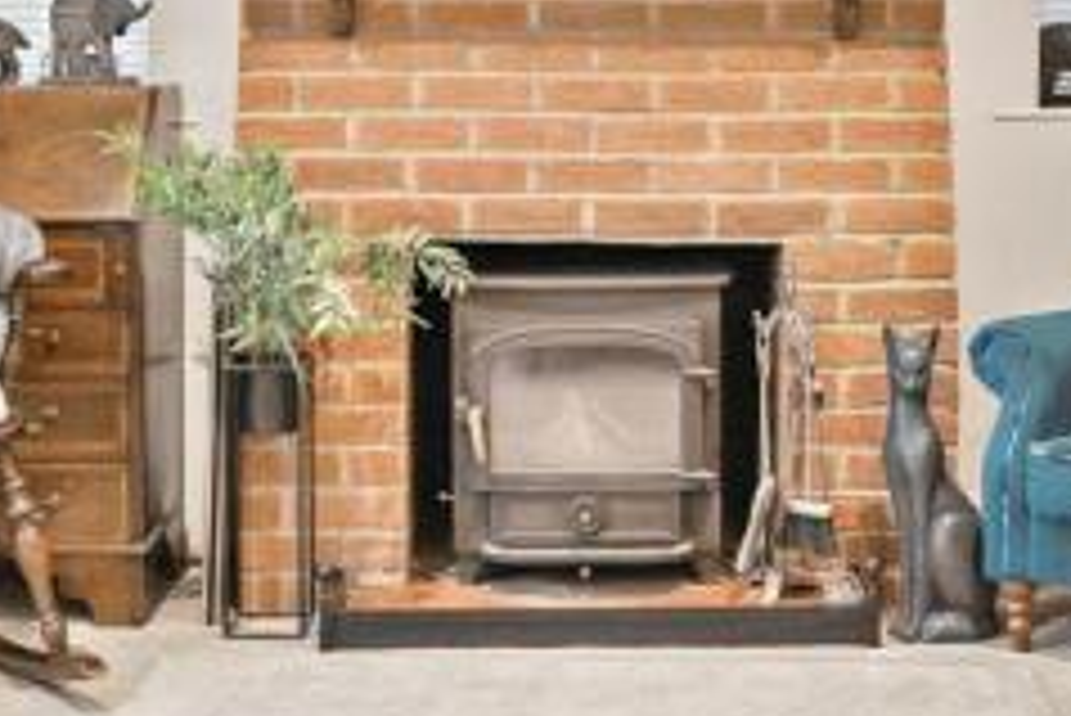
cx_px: 590
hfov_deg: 28.8
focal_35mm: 70
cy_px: 88
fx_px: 2084
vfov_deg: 19.2
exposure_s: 1/15
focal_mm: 35
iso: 400
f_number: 8
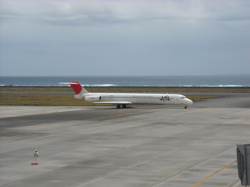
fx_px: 758
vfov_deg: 14.1
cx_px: 125
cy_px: 94
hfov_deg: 18.7
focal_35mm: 105
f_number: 4.7
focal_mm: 17.1
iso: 64
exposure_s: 1/916
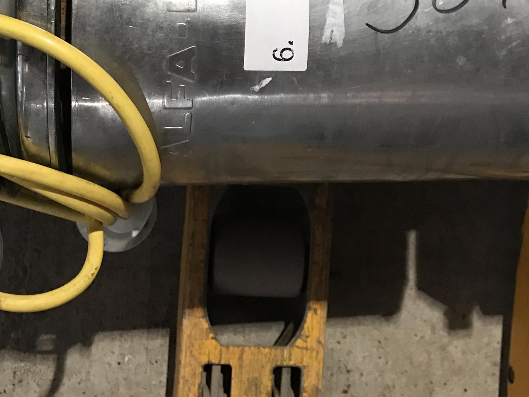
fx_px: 810
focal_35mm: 53
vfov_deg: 26.8
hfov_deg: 36.1
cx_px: 224
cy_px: 53
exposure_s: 1/14
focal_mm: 3.99
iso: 100
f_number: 1.8
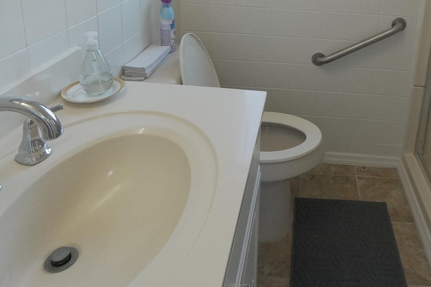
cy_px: 5
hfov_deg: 58.4
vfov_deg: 38.0
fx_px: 371
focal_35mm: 31
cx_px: 301
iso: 3200
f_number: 9
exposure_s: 1/160
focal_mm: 10
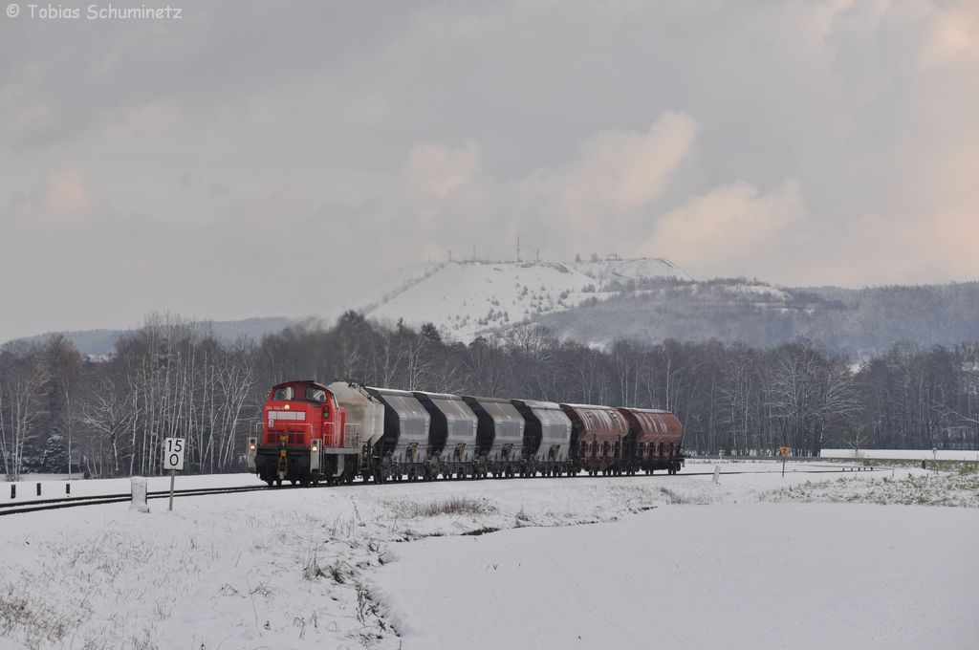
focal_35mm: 183
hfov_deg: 11.2
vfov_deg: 7.5
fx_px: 4970
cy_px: 325
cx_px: 490
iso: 200
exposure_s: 1/400
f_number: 9
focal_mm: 122
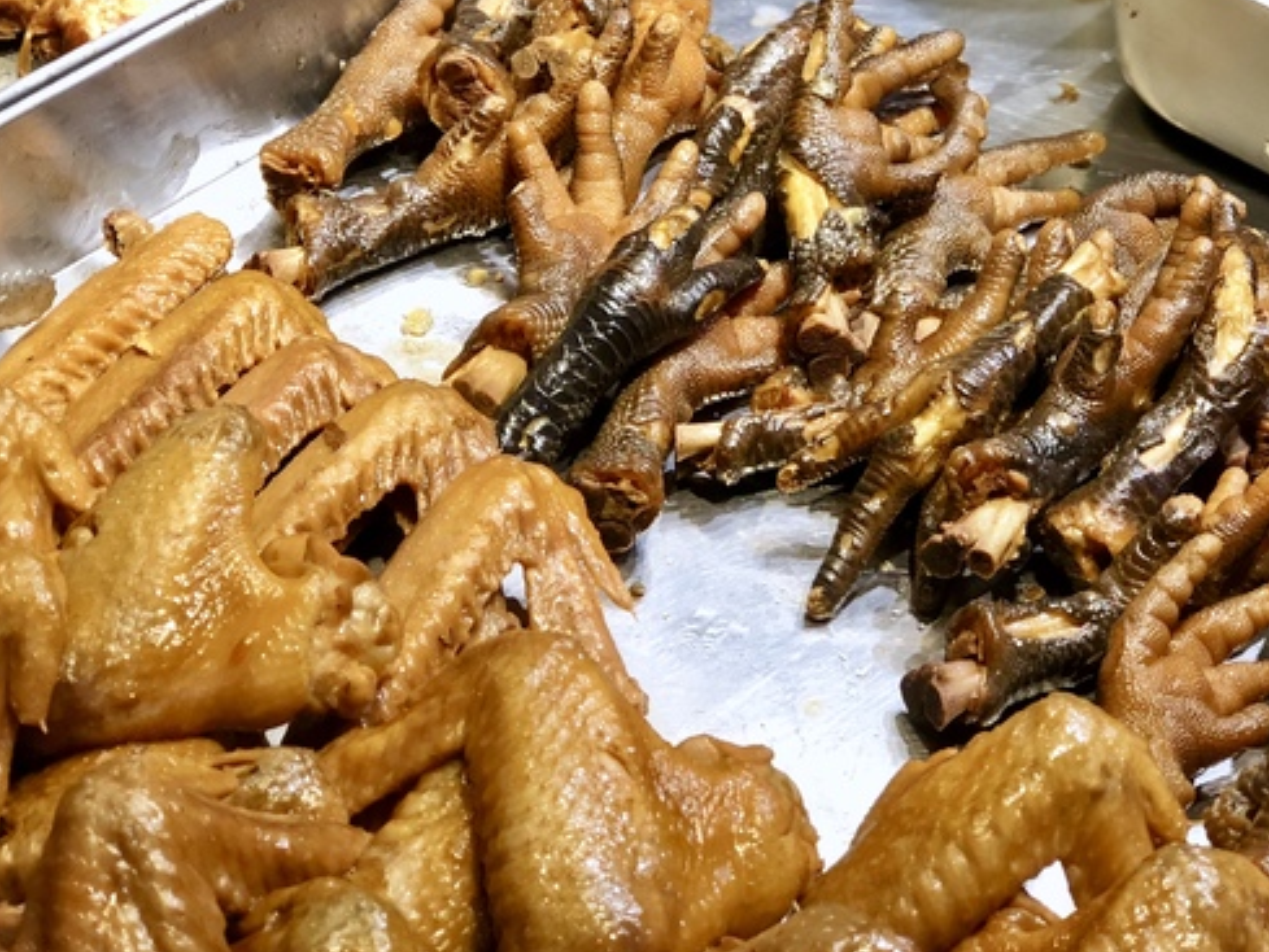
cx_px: 695
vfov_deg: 14.8
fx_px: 3630
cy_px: 141
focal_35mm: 99
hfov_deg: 19.8
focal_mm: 6.6
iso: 64
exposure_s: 1/60
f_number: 2.8
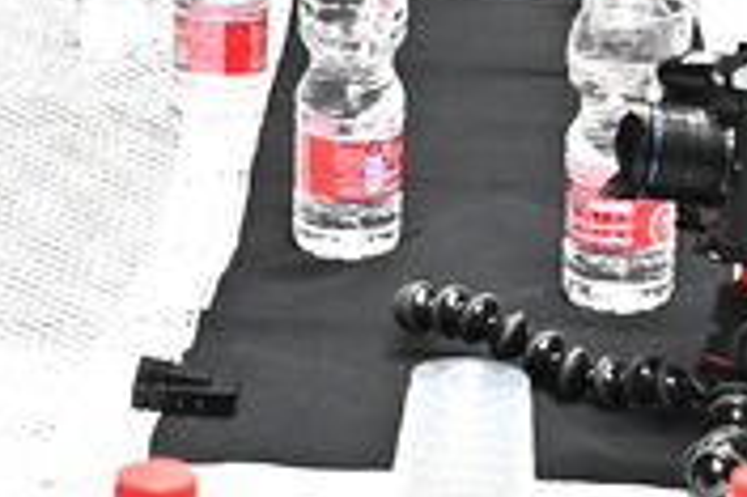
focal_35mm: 191
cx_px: 242
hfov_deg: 10.8
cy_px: 144
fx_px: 3959
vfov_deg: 7.2
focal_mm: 24
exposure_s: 1/200
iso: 3200
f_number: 4
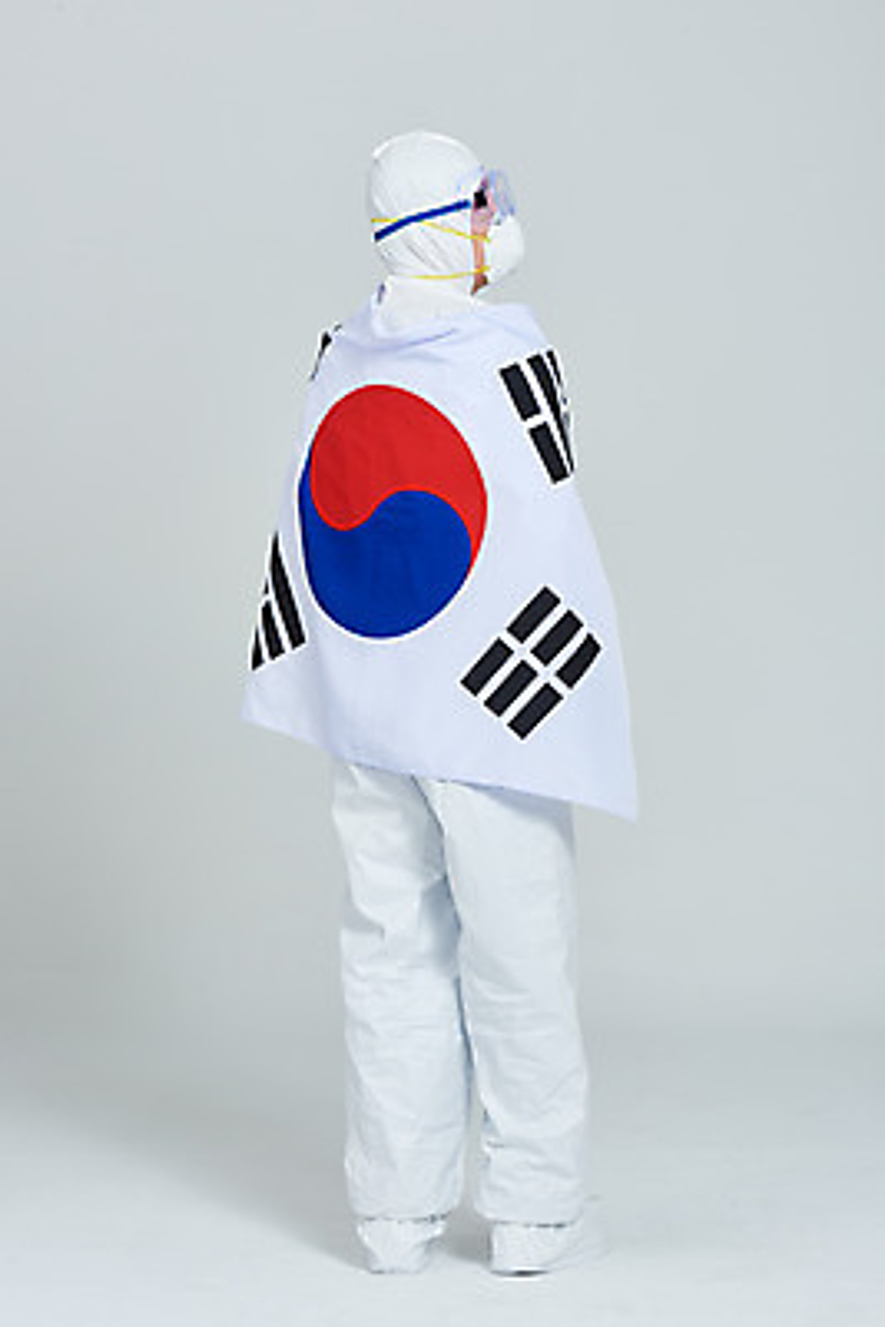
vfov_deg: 23.9
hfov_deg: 16.1
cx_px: 442
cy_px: 664
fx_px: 3131
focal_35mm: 85
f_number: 14
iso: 100
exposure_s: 1/125
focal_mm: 85
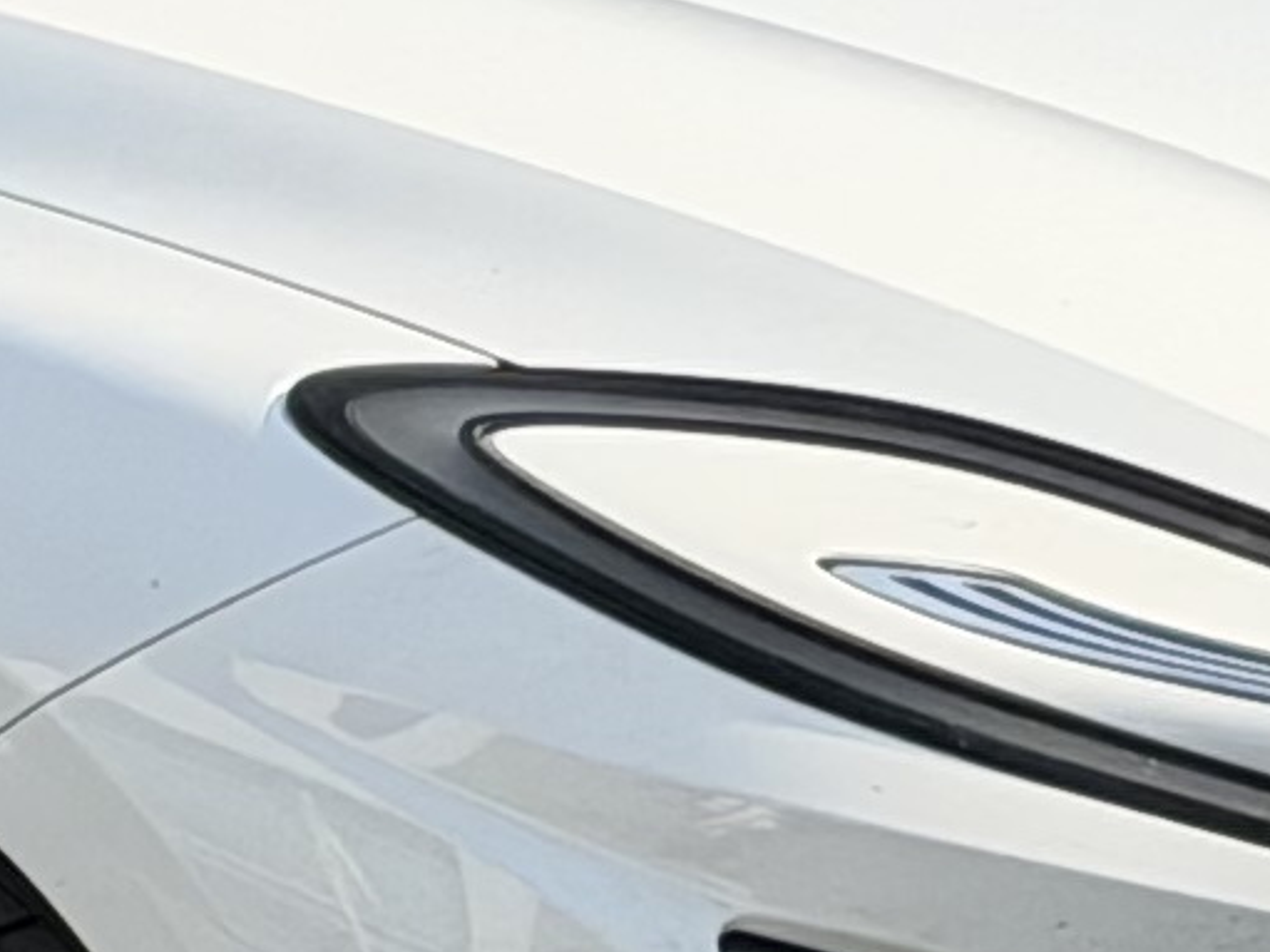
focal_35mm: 379
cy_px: 50
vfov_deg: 3.9
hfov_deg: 5.2
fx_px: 13902
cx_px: -214
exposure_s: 1/3226
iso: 64
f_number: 1.78
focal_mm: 6.76
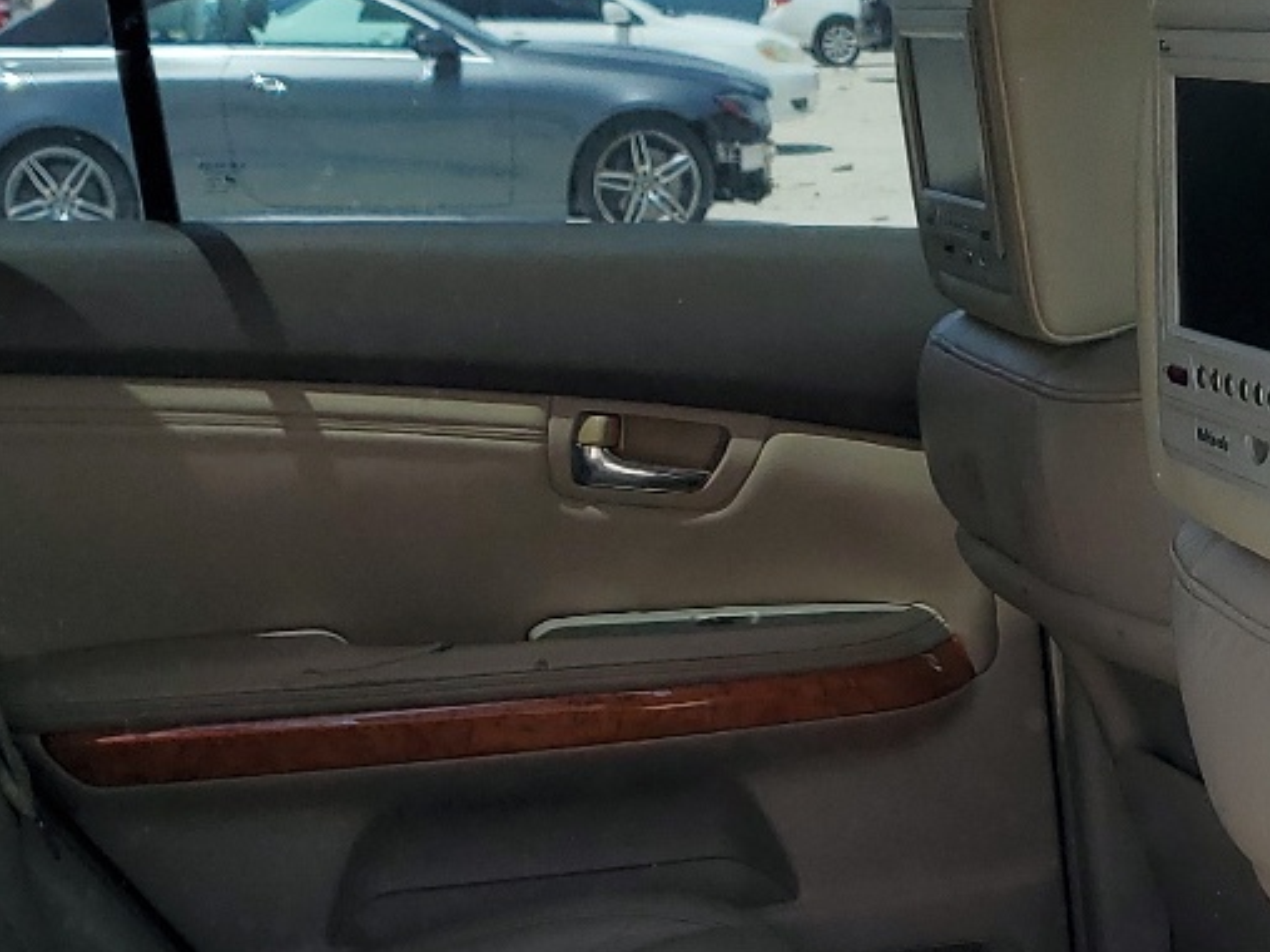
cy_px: 957
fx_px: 3008
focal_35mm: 82
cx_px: 877
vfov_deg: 17.6
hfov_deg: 23.7
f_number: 1.5
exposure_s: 1/1429
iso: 50
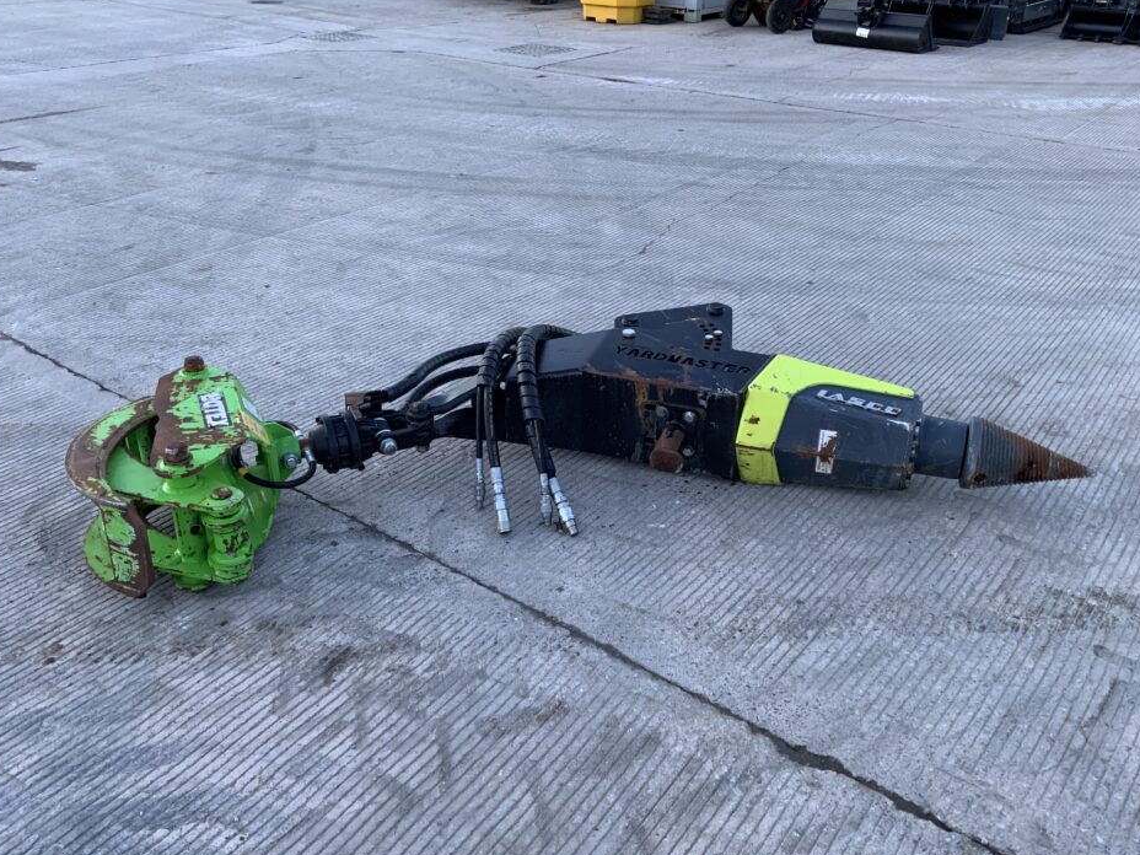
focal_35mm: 32
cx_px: 613
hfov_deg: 56.8
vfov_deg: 44.1
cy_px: 399
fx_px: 1054
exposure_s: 1/122
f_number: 1.8
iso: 32
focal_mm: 3
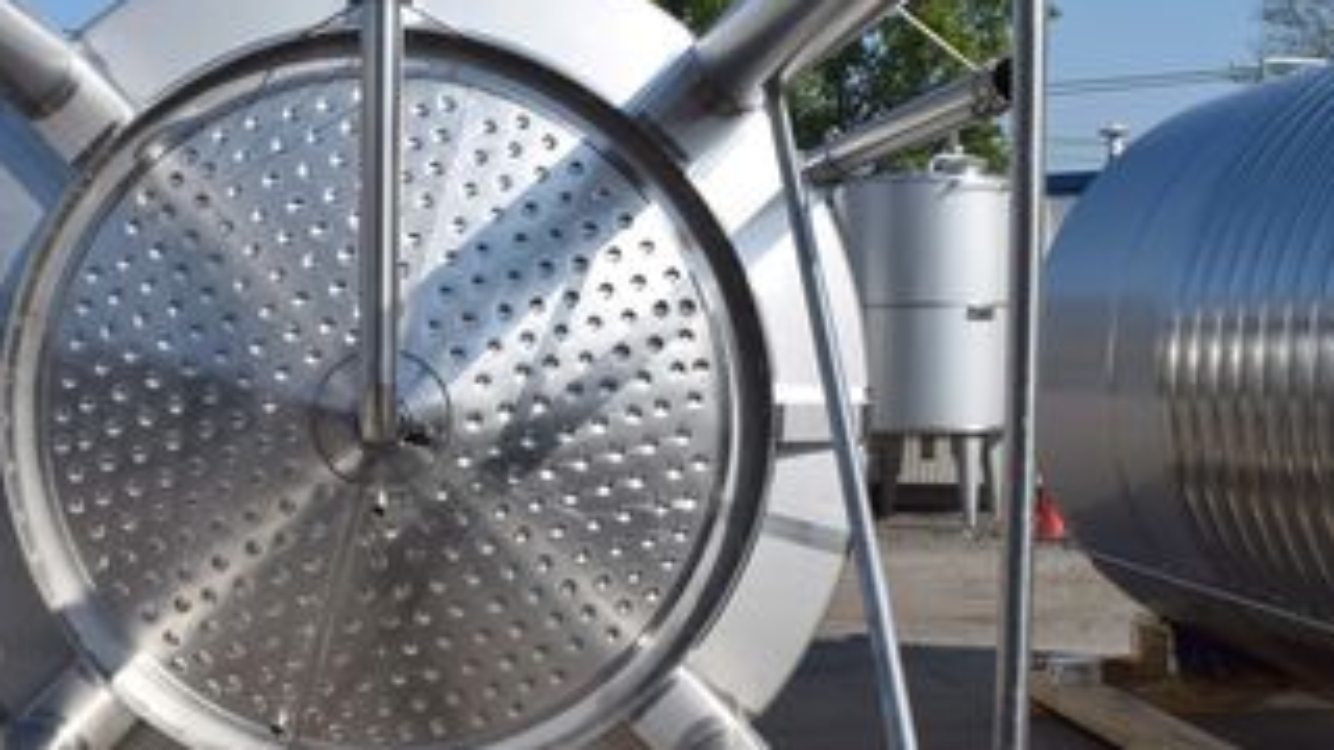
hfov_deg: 38.4
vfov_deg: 22.6
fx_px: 1875
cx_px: 379
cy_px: 483
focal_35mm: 53
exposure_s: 1/500
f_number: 11
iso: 200
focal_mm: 18
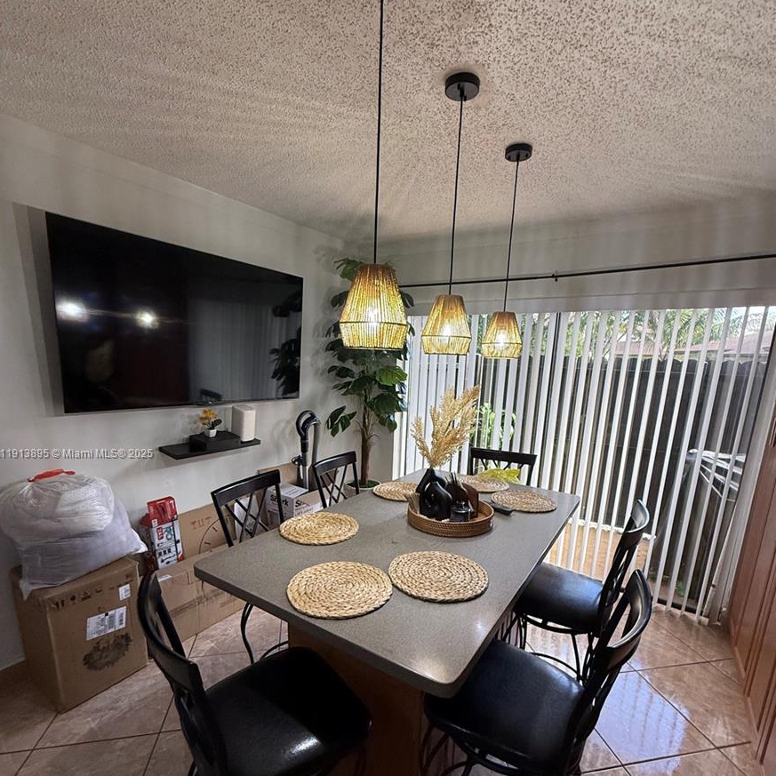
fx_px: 431
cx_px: 390
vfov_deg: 83.2
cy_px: 454
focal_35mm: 17
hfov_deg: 84.0
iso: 250
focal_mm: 2.22
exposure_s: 1/120
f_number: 2.2
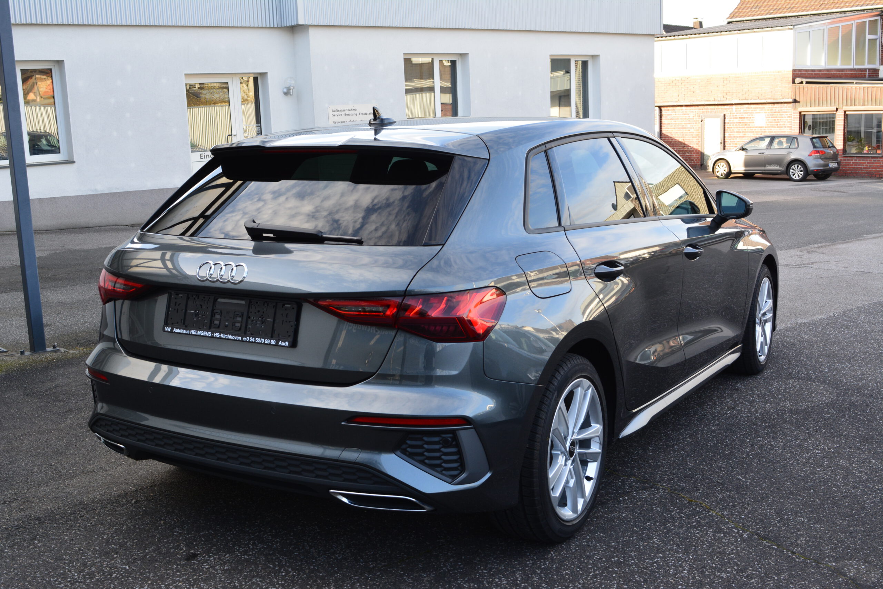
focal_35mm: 40
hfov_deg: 47.9
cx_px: 442
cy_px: 294
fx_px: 993
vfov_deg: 33.0
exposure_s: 1/60
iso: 320
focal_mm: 27
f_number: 10
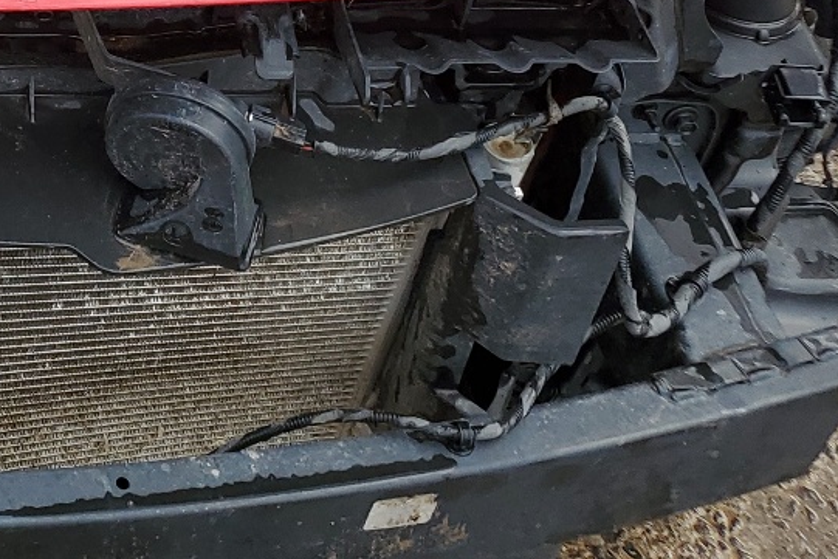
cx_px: -270
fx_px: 1863
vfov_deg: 16.2
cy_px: -172
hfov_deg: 22.5
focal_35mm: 80
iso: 50
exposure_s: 1/909
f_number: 1.5
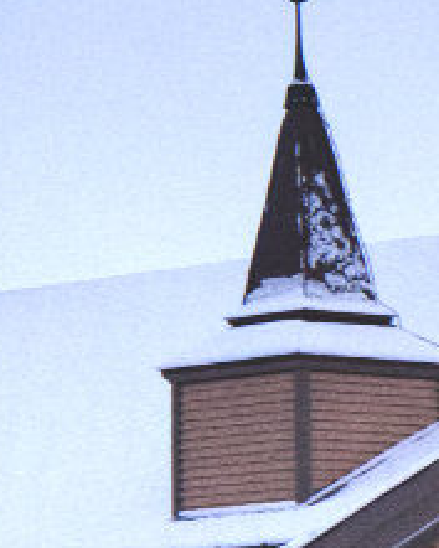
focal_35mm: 199
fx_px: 3230
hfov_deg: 7.8
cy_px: 451
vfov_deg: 9.7
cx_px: 280
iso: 3200
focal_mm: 25.7
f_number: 5.6
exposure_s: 1/125
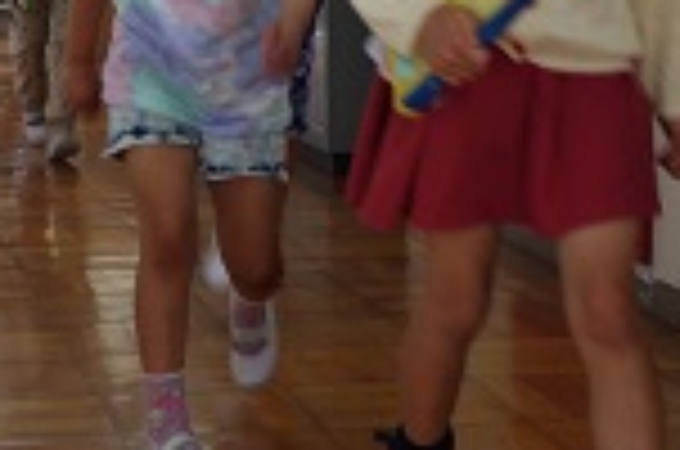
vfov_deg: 10.4
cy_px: -36
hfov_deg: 15.7
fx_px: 2450
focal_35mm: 130
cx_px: 117
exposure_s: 1/50
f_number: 3.2
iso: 320
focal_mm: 18.23
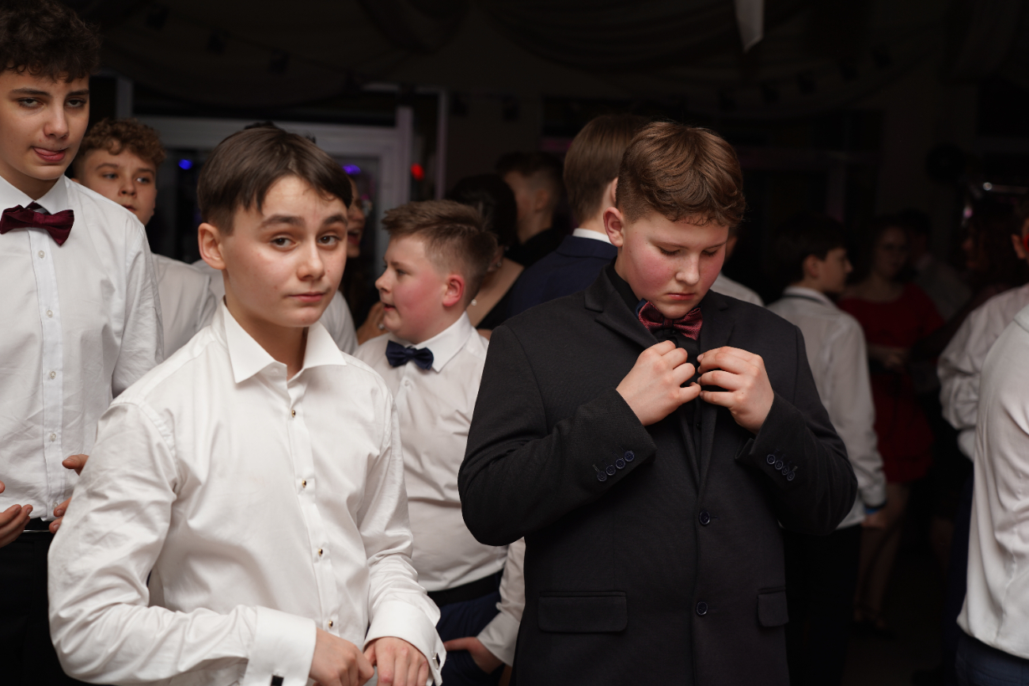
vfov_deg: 23.0
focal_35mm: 59
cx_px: 514
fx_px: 1686
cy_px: 343
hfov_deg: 33.9
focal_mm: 59
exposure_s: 1/125
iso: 125
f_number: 4
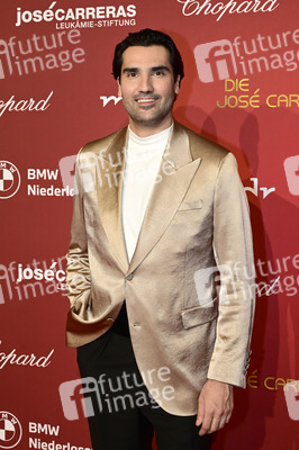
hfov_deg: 28.0
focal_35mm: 48
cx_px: 150
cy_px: 225
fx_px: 599
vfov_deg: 41.1
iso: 1600
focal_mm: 48
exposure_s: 1/160
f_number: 7.1
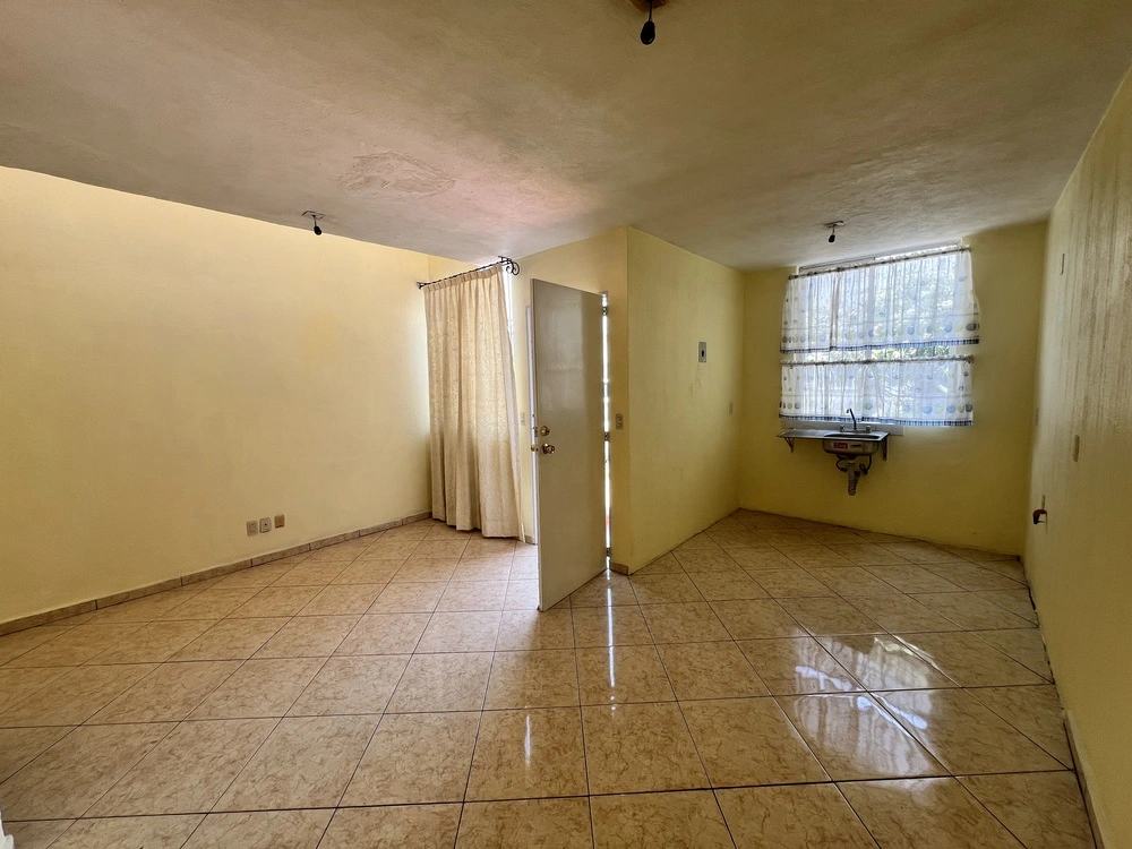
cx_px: 566
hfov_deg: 106.2
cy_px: 424
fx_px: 425
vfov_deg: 89.9
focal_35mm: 13
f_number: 1.8
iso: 32
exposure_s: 1/99
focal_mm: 1.57
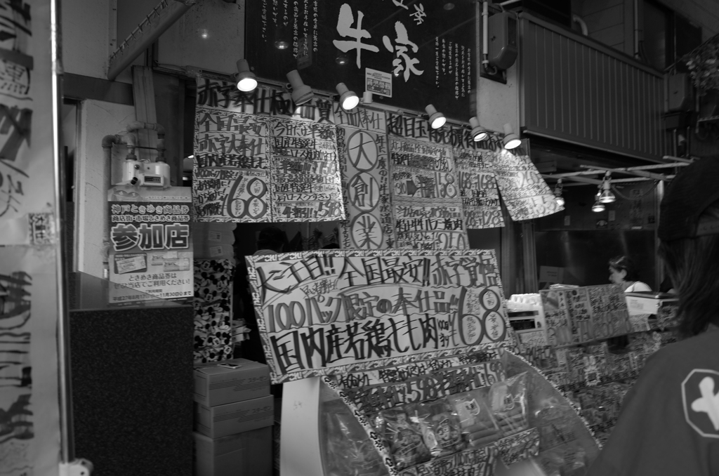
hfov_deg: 65.6
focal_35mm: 28
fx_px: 558
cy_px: 238
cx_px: 360
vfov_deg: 46.2
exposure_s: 1/60
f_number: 4
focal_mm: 18.3
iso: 100
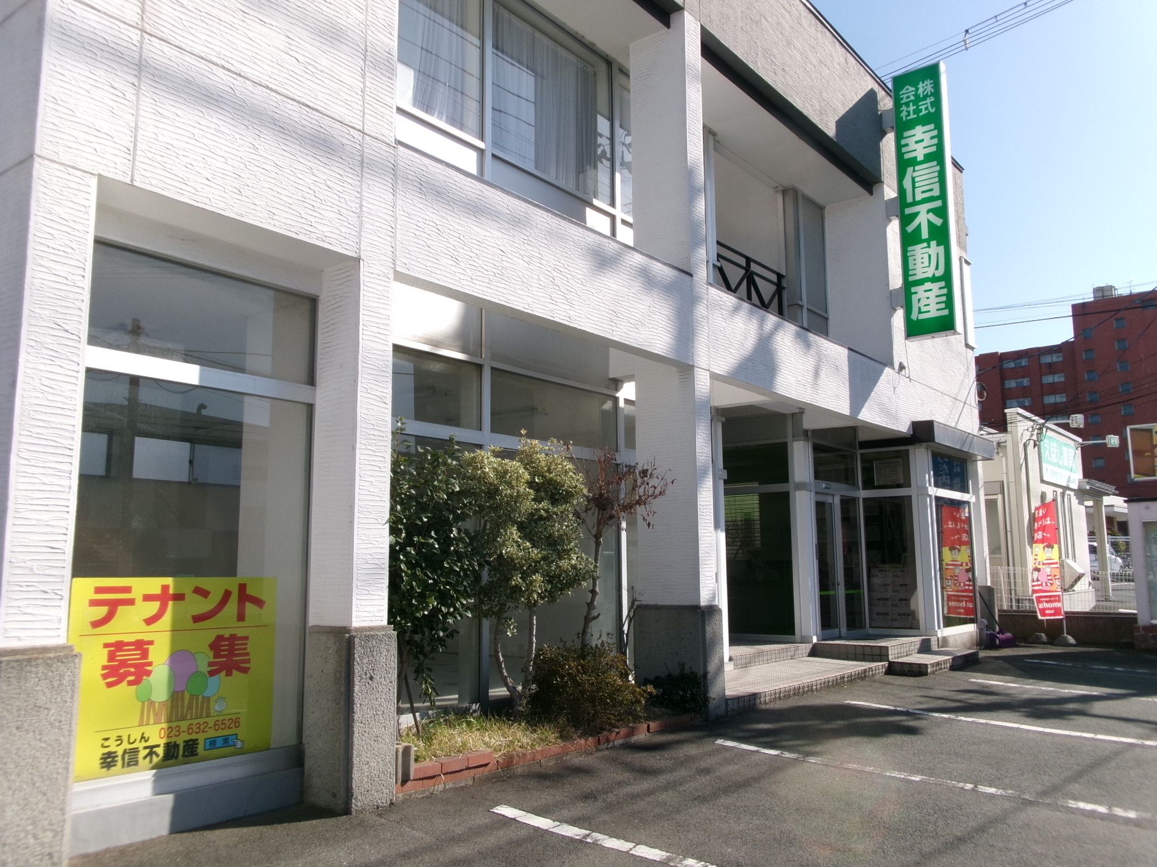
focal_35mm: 28
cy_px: 434
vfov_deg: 49.7
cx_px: 578
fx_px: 936
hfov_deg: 63.4
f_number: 10.8
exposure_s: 1/120
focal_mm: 5.1
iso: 100
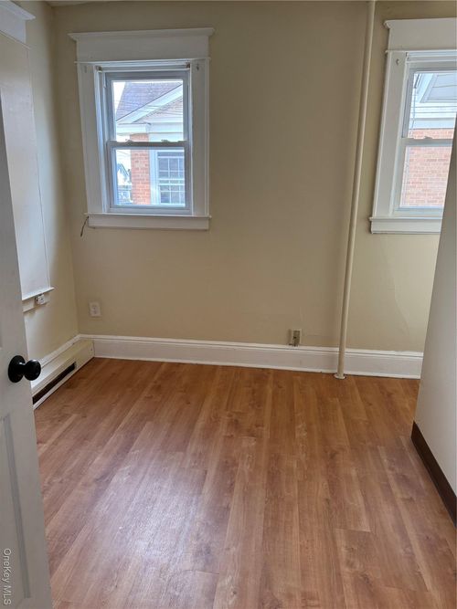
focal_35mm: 24
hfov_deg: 56.8
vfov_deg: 71.6
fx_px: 423
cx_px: 228
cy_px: 304
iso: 200
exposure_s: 1/121
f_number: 1.78
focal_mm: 6.76
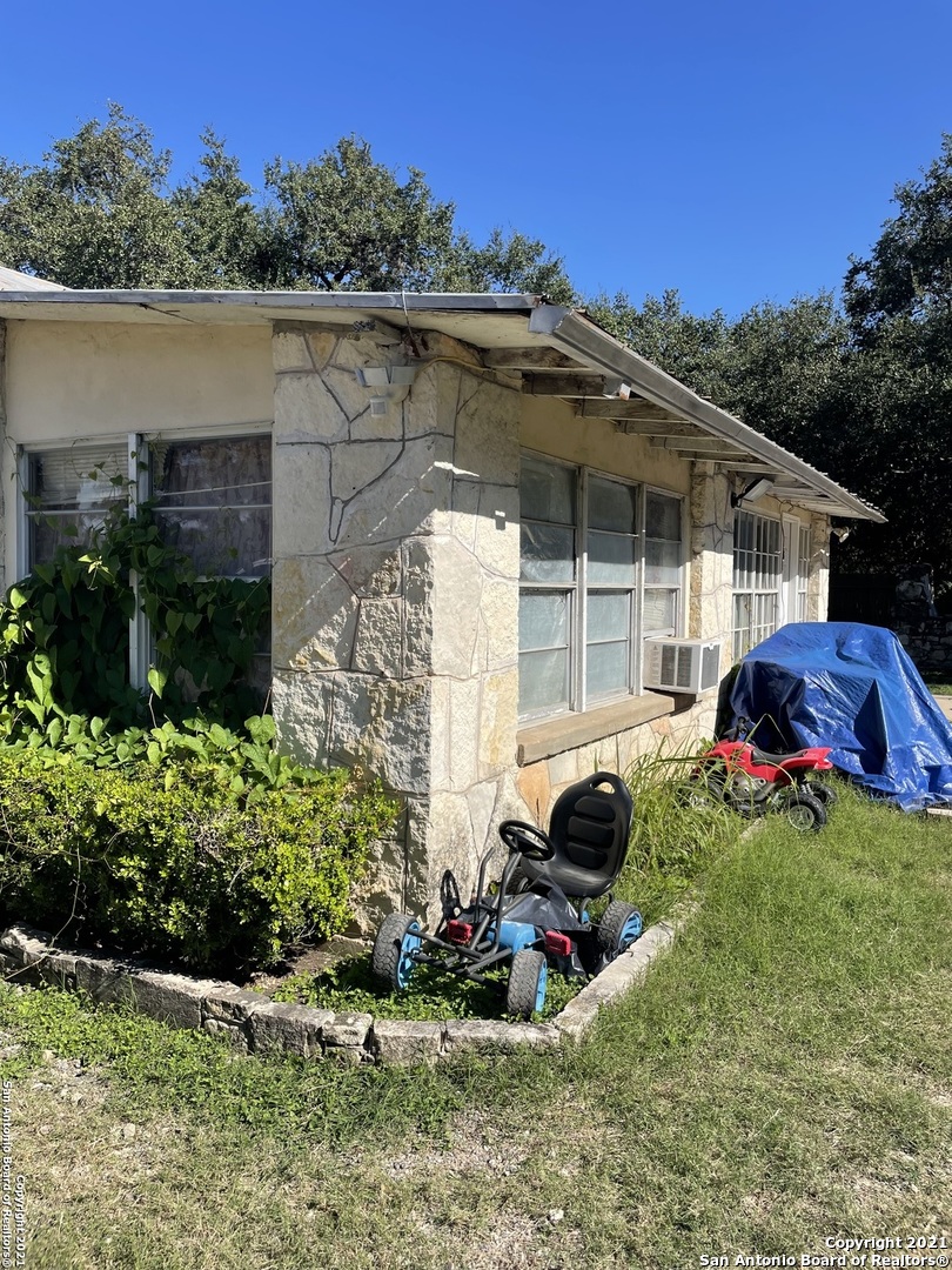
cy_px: 635
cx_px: 476
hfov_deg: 53.1
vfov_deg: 67.3
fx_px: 953
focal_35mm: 26
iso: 32
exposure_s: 1/2882
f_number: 1.6
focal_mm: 4.2
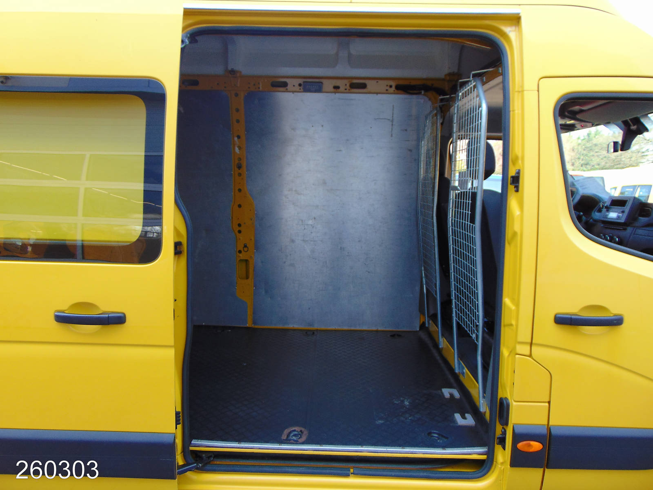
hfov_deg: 69.4
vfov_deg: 54.9
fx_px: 472
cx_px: 326
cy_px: 245
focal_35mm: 25
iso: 80
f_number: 3
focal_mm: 4.5
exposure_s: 1/200
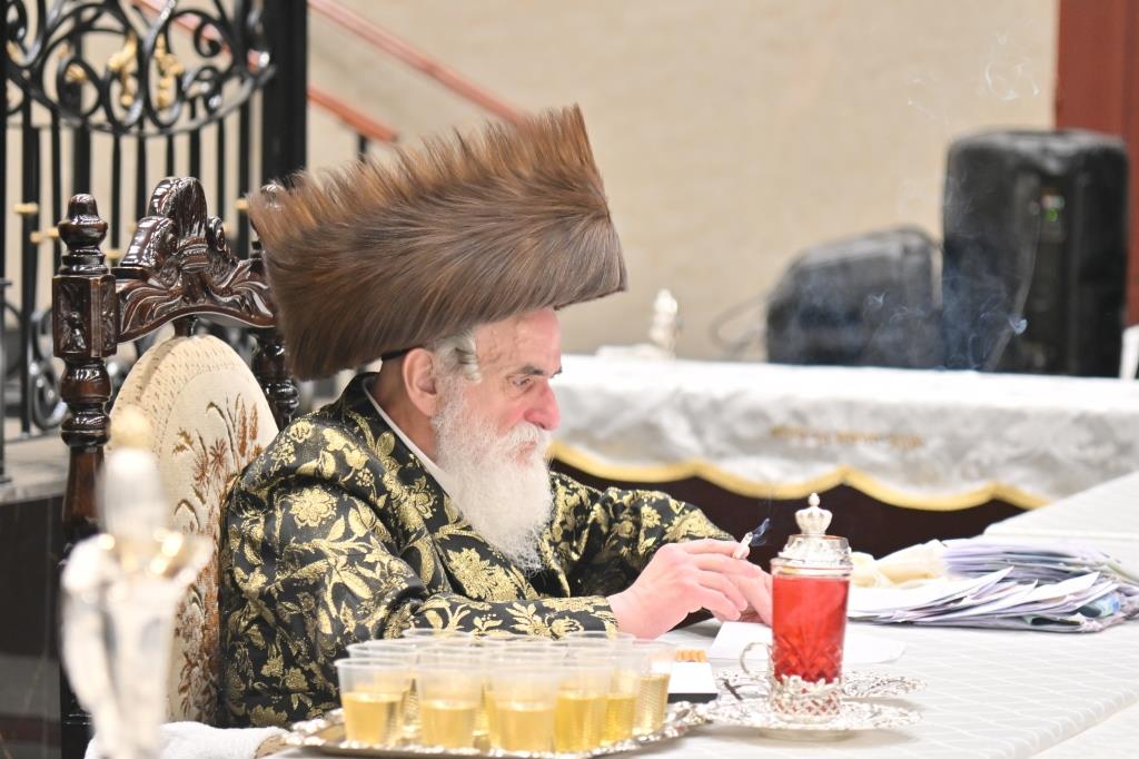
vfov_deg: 7.6
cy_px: 380
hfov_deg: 11.4
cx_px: 570
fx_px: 5693
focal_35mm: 180
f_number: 4
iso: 500
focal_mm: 120
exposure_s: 1/200
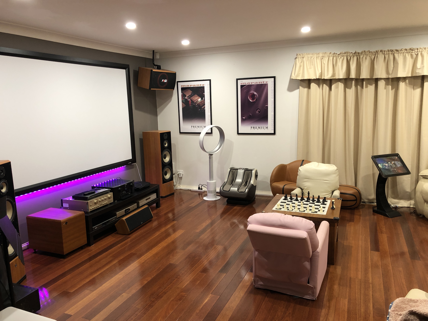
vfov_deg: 49.7
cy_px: 160
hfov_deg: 63.4
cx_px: 214
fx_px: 346
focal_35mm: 28
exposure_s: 1/17
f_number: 1.8
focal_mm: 4
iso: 50
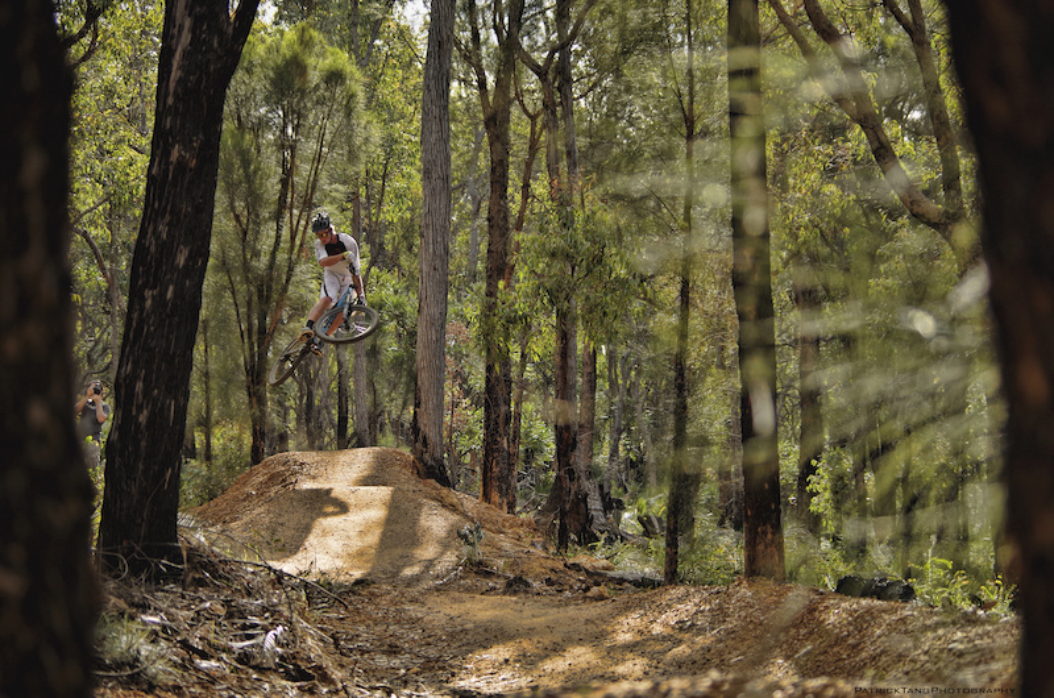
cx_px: 527
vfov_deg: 14.5
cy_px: 349
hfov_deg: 21.7
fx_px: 2747
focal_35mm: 94
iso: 400
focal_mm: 62.5
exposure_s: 1/500
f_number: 4.5
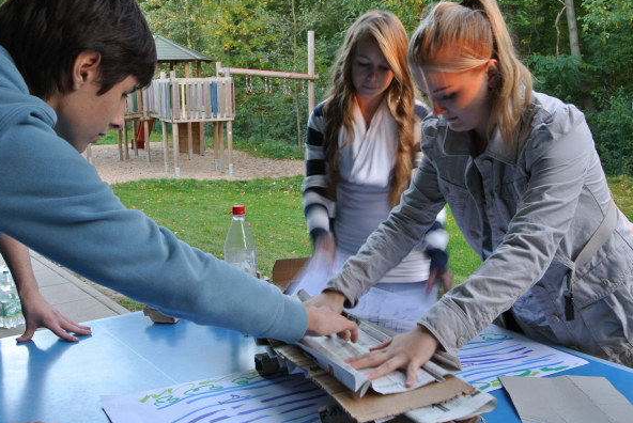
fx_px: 704
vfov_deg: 33.5
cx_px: 309
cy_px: 199
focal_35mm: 40
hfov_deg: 48.4
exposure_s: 1/6
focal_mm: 14
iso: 100
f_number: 5.6
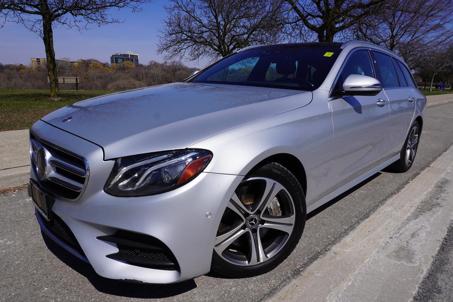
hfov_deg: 73.7
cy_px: 151
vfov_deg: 53.2
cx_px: 226
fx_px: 302
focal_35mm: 24
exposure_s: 1/320
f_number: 10
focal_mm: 16
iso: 100
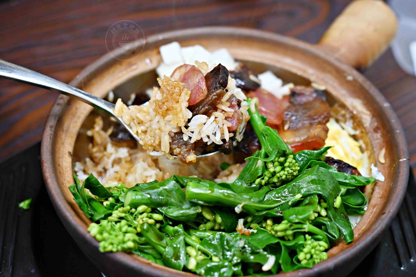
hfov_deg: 27.0
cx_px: 208
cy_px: 138
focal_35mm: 75
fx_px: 867
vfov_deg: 18.2
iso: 900
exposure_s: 1/200
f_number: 3.2
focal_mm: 50
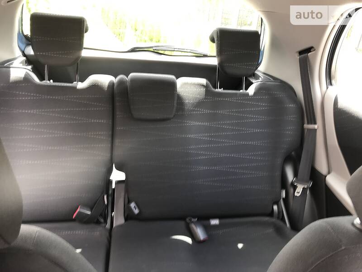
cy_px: 136
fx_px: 293
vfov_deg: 49.7
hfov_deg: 63.4
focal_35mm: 28
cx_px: 181
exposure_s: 1/45
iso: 25
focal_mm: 4
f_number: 1.8
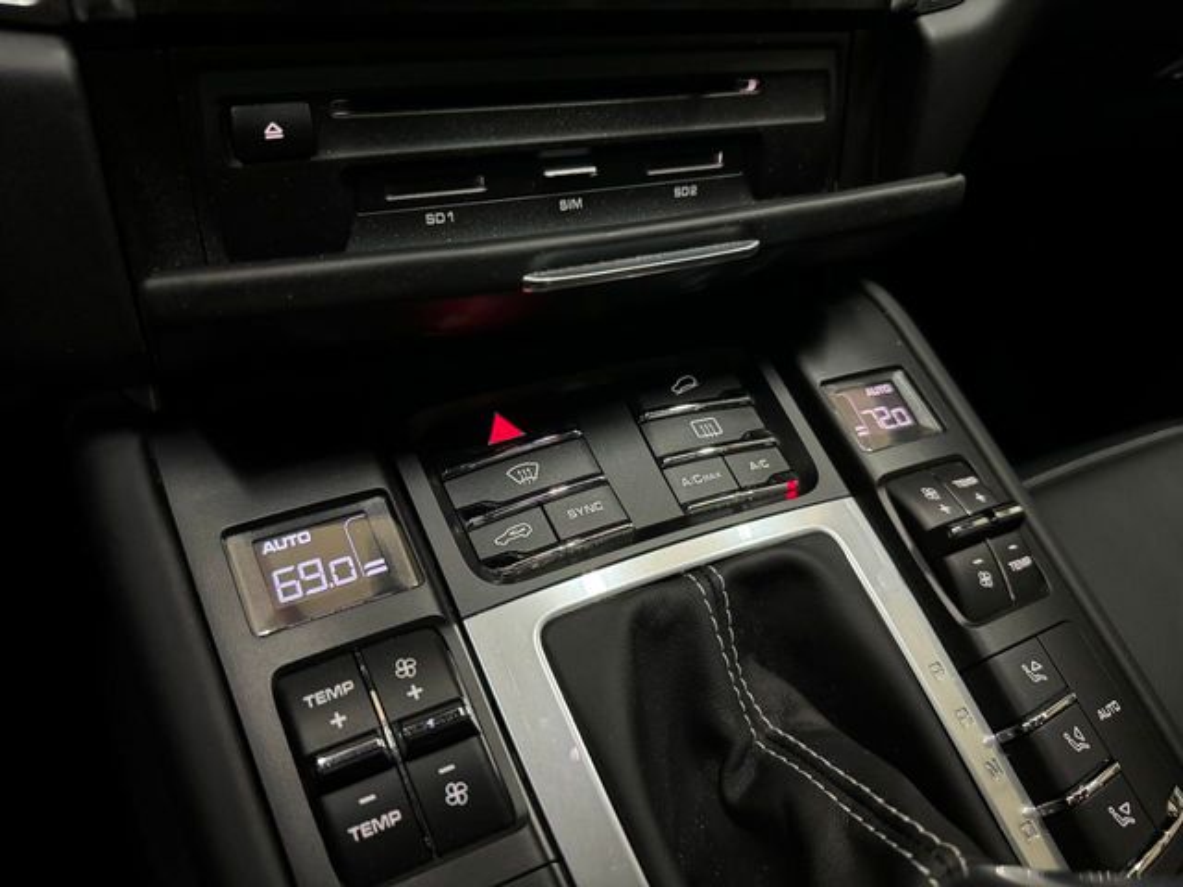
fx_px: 820
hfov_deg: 71.6
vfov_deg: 56.8
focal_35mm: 24
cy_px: 444
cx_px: 592
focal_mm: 6.86
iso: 1000
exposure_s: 1/35
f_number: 1.78
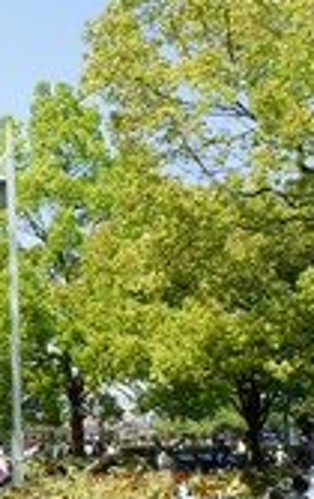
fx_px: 995
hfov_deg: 16.3
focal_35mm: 73
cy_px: 296
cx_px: -158
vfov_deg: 28.1
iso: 200
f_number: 11
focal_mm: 20
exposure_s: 1/125
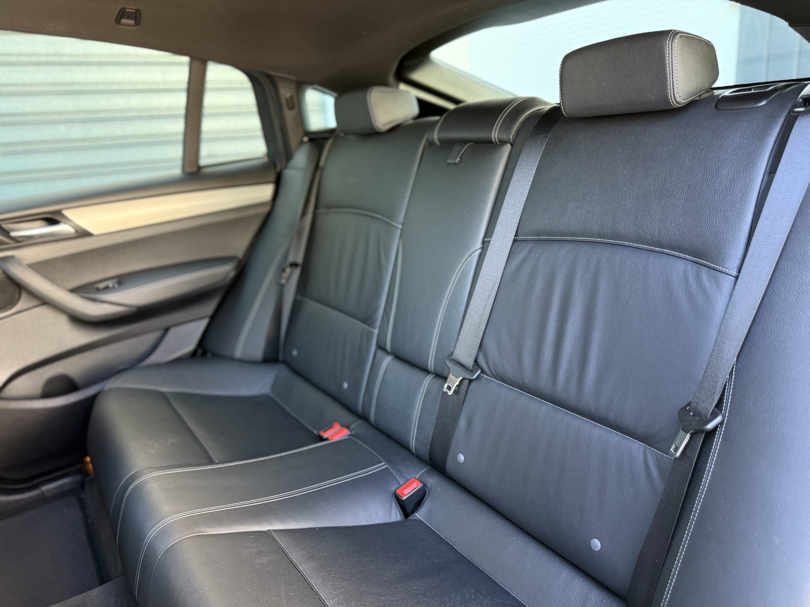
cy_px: 304
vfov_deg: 56.8
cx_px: 405
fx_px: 562
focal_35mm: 24
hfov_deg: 71.6
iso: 250
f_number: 1.78
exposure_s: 1/60
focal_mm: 6.76
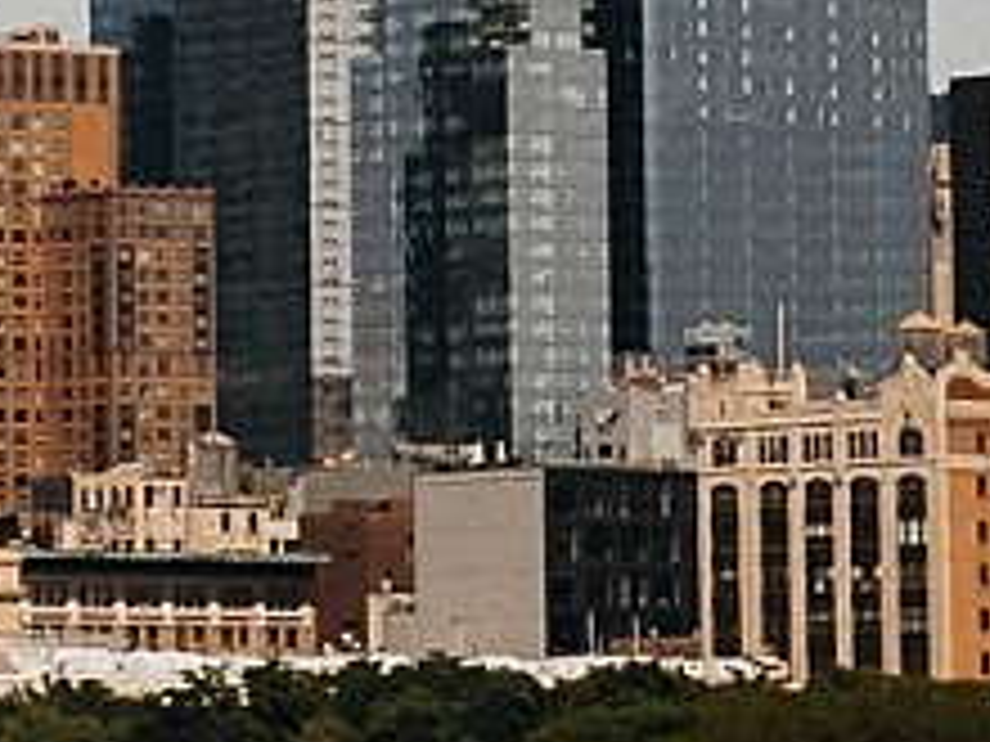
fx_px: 10010
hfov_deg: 5.5
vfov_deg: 4.1
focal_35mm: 350
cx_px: -1296
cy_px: -1243
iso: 500
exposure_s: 1/1000
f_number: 13
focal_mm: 50
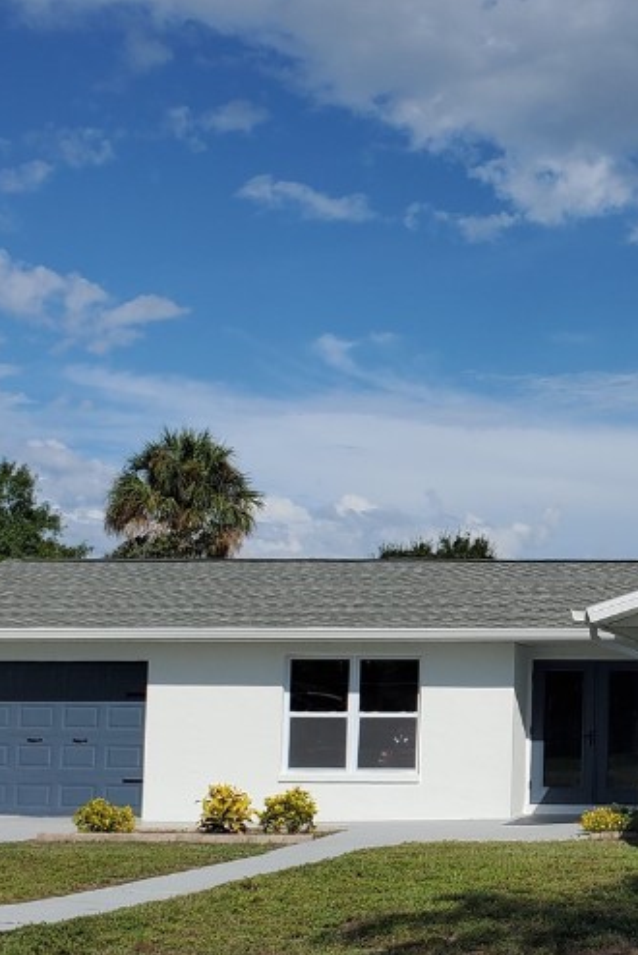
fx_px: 1486
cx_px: 692
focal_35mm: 56
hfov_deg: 22.9
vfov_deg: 35.5
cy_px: 586
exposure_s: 1/3869
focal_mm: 4.3
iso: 50
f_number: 2.4
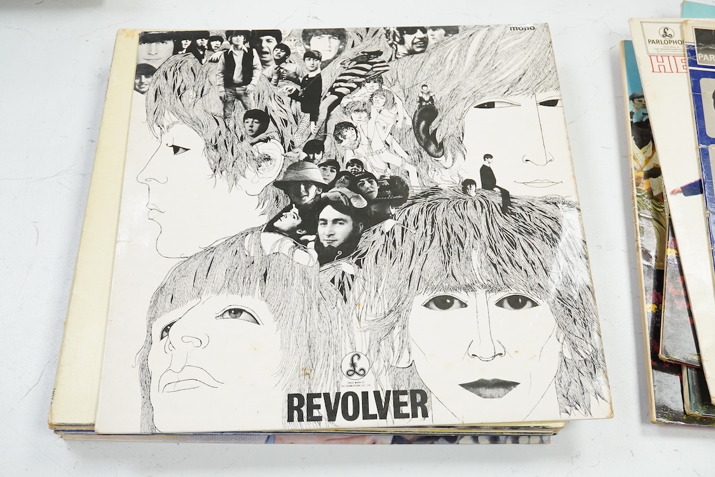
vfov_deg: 29.9
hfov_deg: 43.6
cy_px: 238
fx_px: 894
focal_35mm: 45
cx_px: 358
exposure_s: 1/160
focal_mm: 30
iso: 2500
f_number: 11
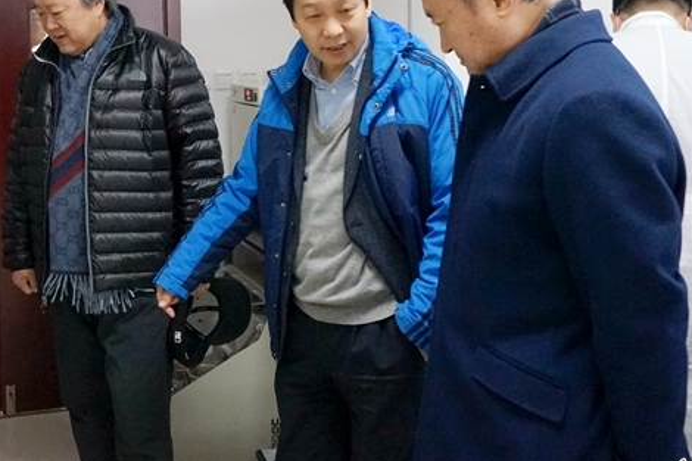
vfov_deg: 28.7
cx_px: 190
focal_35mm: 46
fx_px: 884
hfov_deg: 41.7
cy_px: 108
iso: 3200
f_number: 4
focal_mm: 24
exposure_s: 1/160
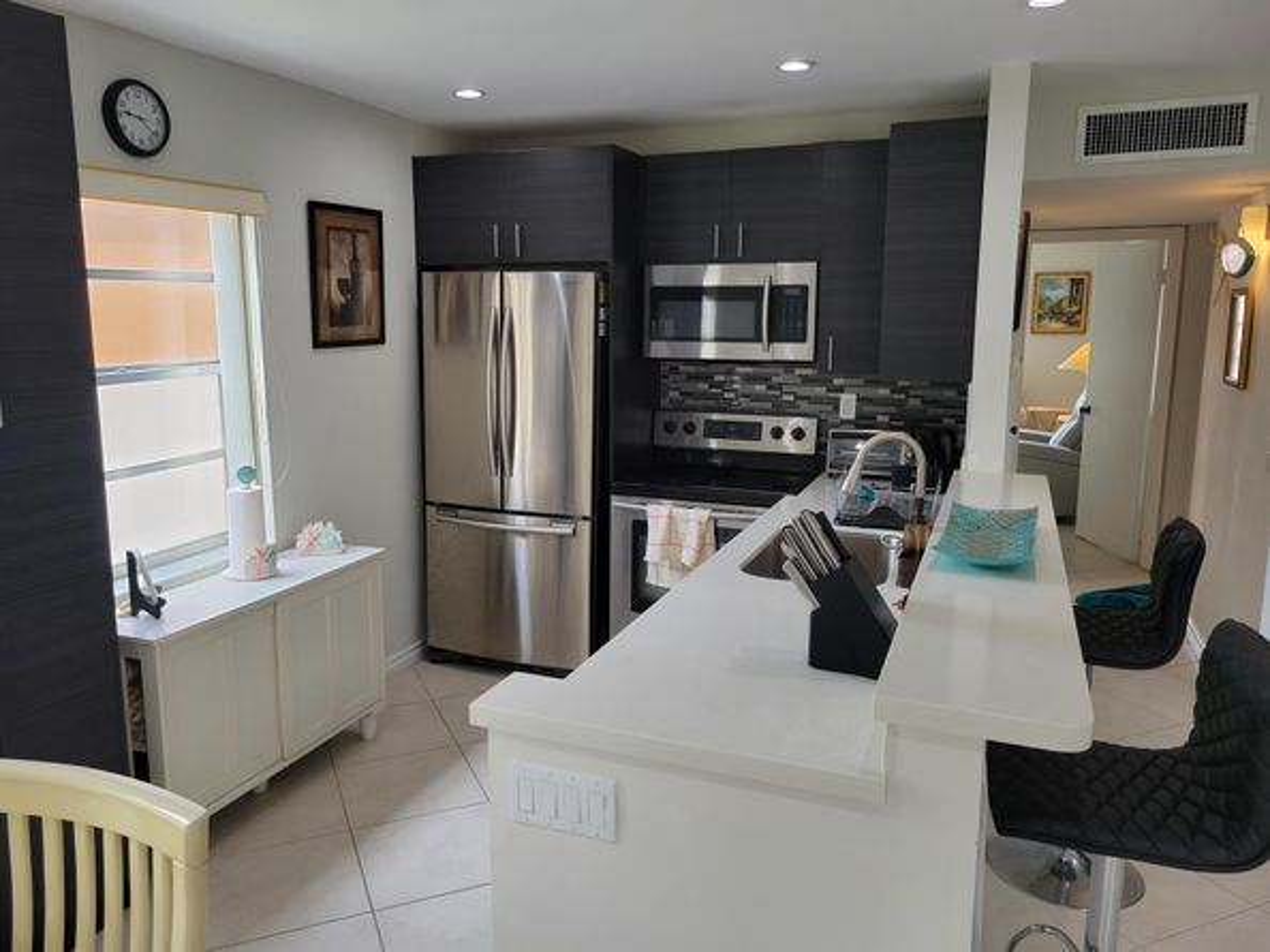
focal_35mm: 26
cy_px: 476
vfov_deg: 53.0
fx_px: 954
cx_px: 635
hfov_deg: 67.3
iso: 80
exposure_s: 1/119
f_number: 1.8
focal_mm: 5.4
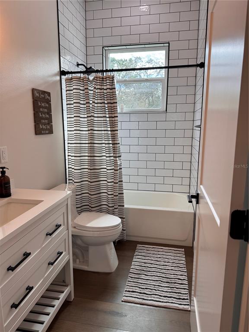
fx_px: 230
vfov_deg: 71.6
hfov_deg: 56.8
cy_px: 166
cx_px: 124
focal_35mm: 24
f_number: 1.78
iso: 64
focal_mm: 6.76
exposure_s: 1/194
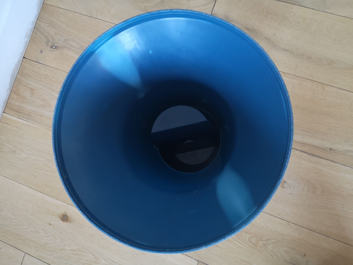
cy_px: 132
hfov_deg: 65.3
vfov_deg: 51.4
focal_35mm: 27
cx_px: 176
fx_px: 275
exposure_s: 1/25
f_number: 1.8
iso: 400
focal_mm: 3.95
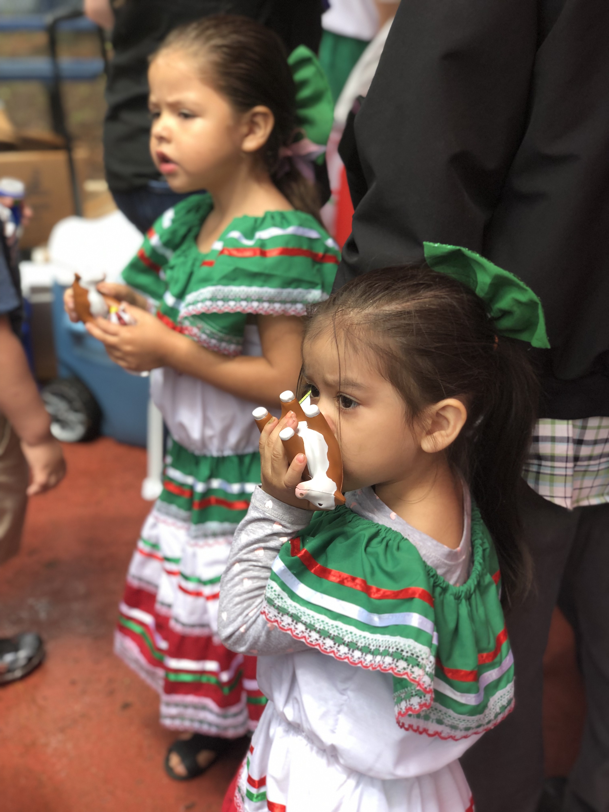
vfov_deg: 36.8
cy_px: 406
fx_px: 1220
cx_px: 304
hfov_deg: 28.0
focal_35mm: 52
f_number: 2.4
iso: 25
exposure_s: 1/120
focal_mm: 6
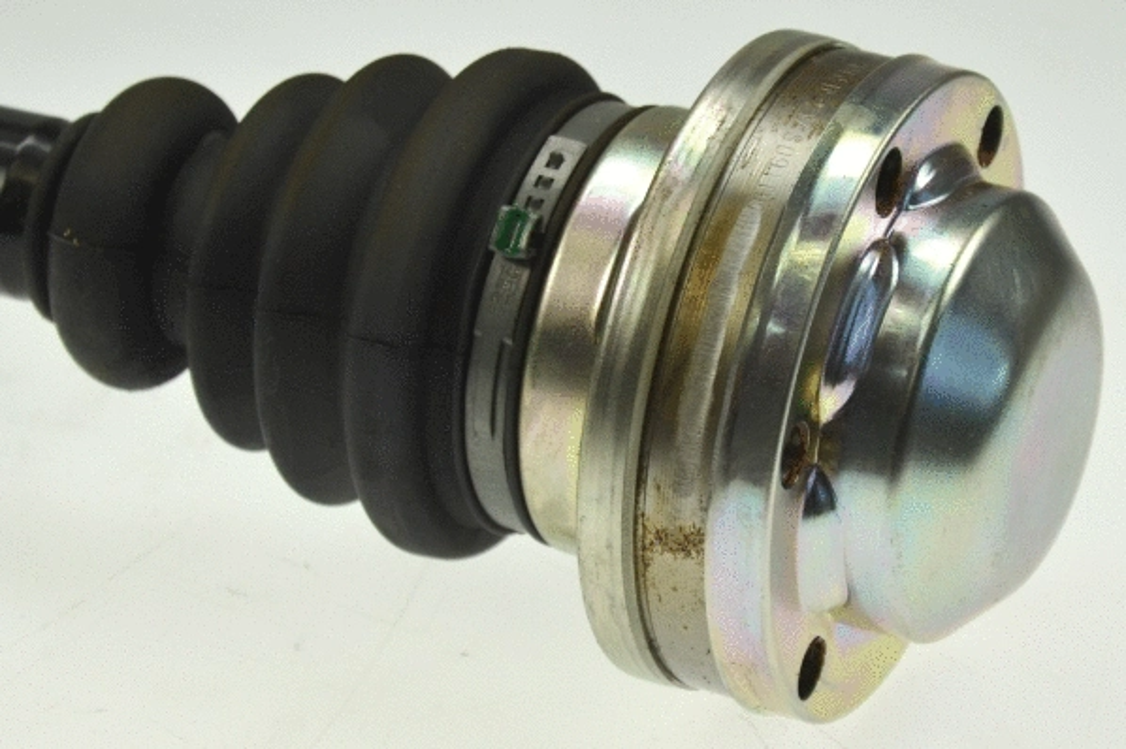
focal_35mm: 128
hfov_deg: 16.1
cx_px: 563
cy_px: 374
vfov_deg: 10.7
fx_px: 3986
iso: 100
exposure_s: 1/160
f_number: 6.3
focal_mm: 85
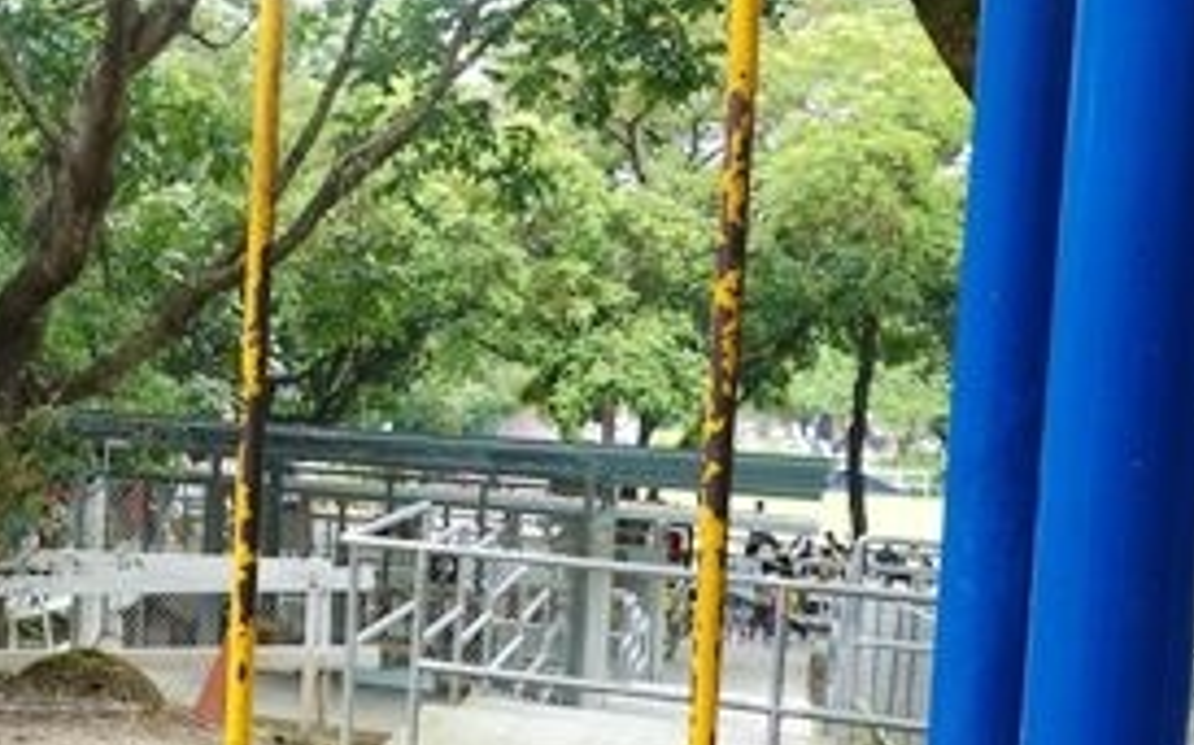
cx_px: -144
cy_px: 399
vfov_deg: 22.3
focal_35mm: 58
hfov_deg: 31.0
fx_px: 1887
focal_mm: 9
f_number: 2.8
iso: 125
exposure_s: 1/100
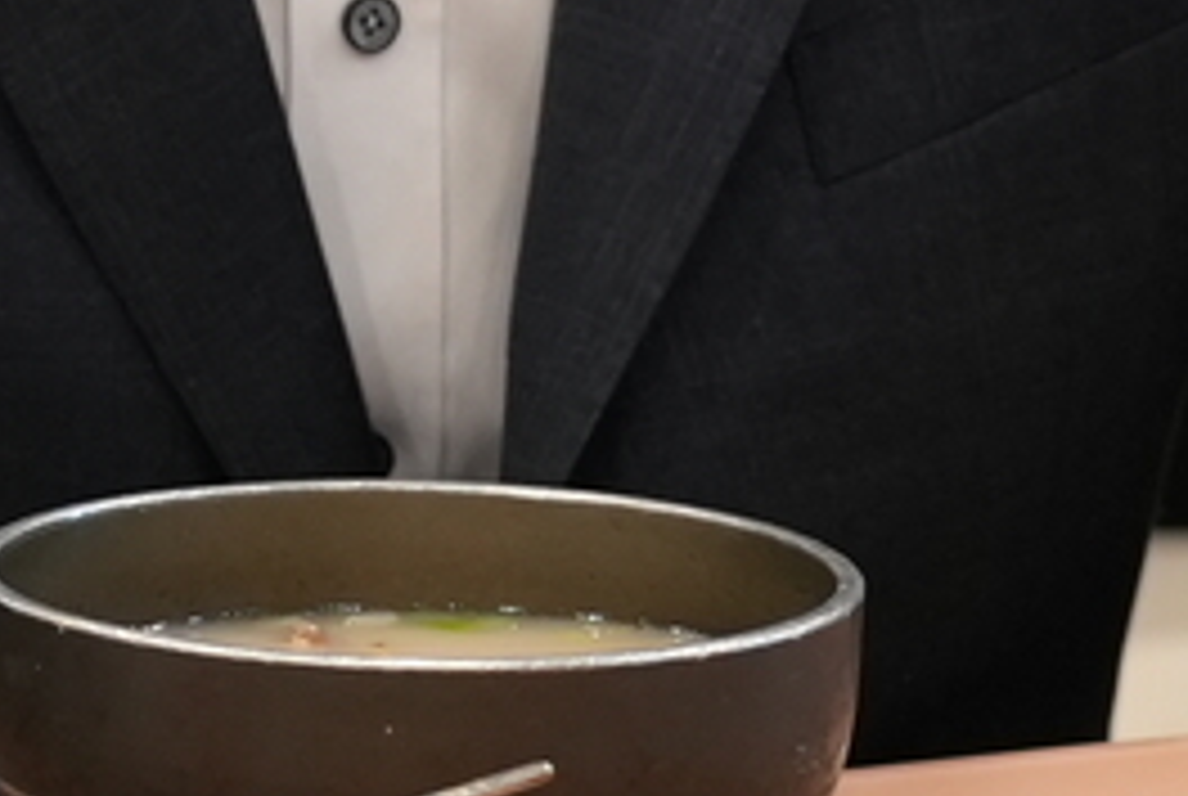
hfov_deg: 7.2
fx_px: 9454
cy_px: -812
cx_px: 63
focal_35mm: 286
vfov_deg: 4.7
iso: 3200
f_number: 4
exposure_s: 1/160
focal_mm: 54
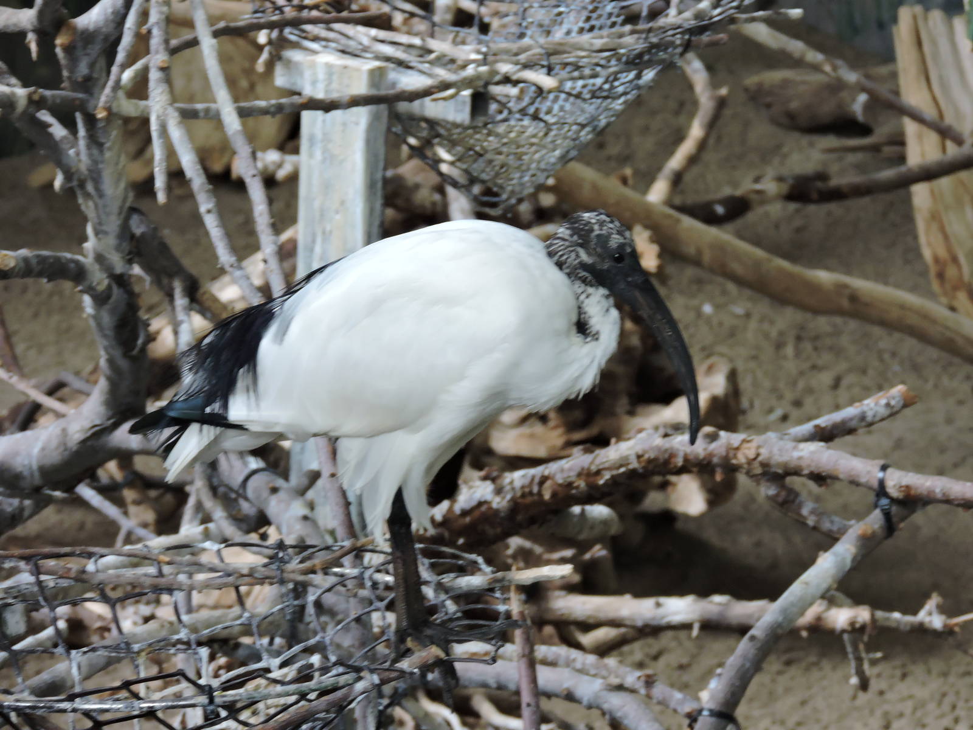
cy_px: 365
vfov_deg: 5.4
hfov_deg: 7.2
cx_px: 486
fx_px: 7730
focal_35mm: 275
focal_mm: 49.1
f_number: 4.7
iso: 450
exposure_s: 1/50
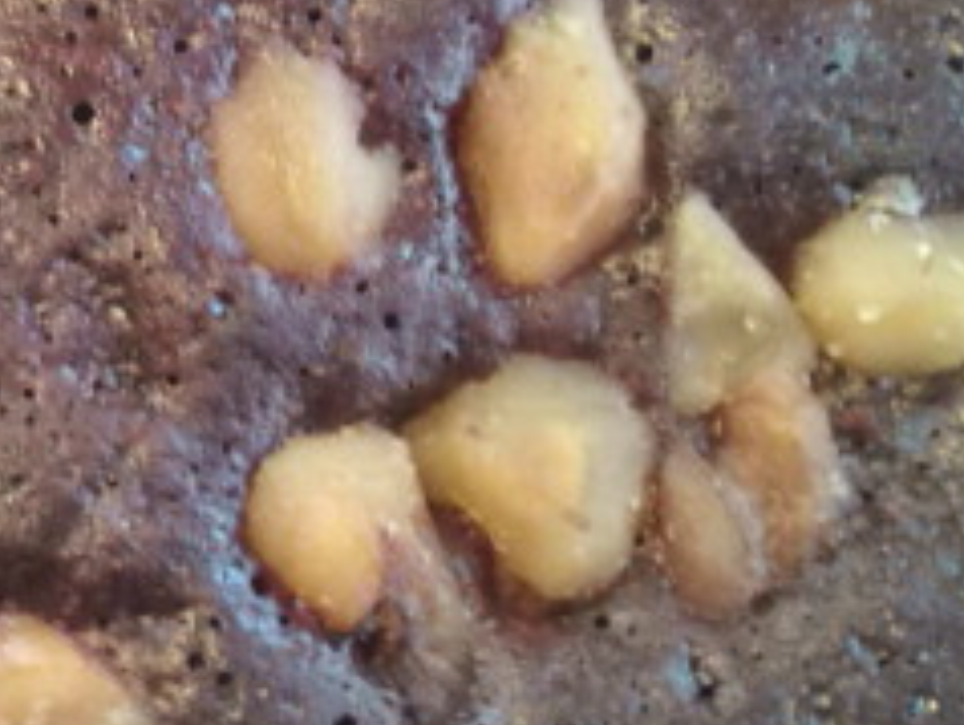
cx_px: 235
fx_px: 2397
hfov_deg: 22.5
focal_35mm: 86
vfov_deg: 17.2
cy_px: 259
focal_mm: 3.3
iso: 102
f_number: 2.8
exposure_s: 1/6.51
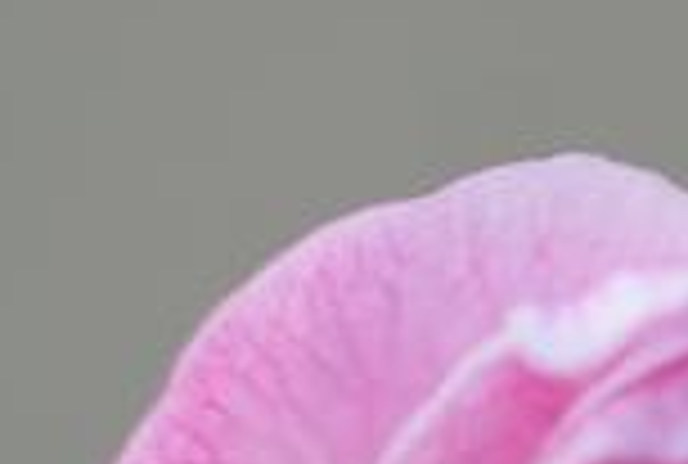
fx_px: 7514
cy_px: 901
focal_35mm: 392
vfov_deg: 3.5
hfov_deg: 5.2
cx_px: 697
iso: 125
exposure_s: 1/80
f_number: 2.8
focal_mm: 50
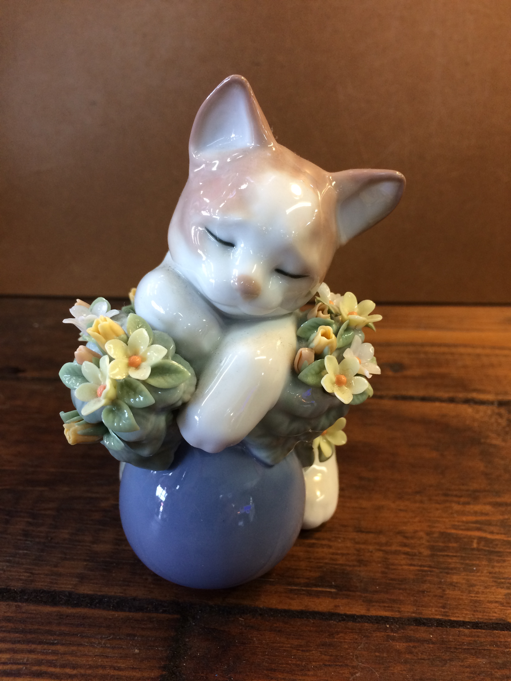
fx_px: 571
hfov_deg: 48.2
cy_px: 340
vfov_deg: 61.7
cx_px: 256
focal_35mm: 29
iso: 64
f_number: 2.2
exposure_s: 1/33
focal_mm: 4.15
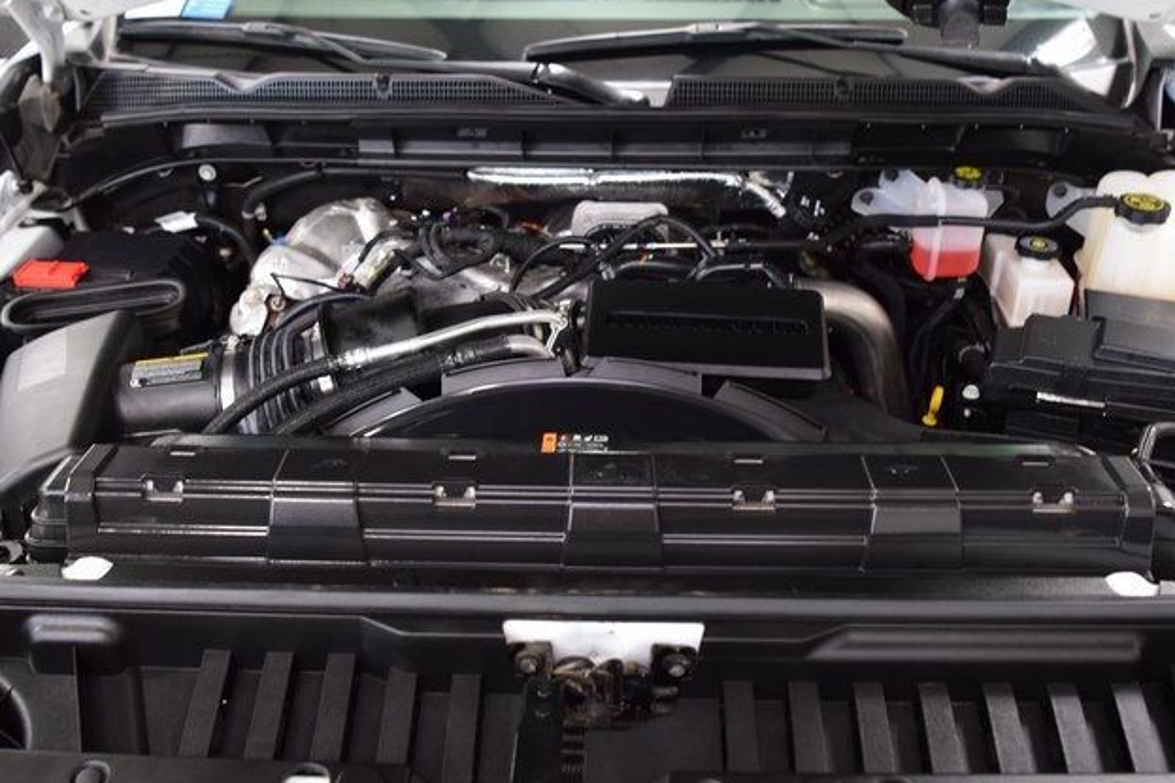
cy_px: 390
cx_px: 573
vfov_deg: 35.9
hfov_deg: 51.9
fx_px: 1207
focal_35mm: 37
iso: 1600
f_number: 2.8
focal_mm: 24
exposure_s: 1/60
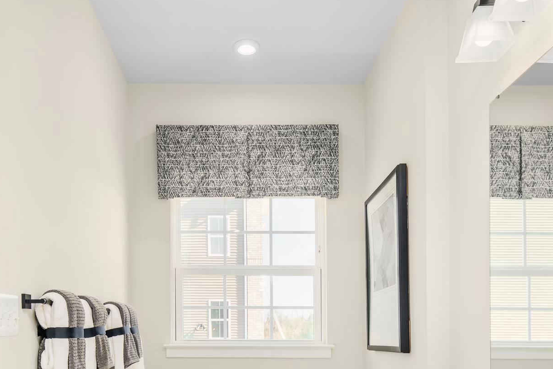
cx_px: 235
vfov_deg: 39.1
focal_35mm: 32
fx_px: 492
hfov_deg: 58.4
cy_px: 308
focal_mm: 19
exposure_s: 1/200
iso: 200
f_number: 9
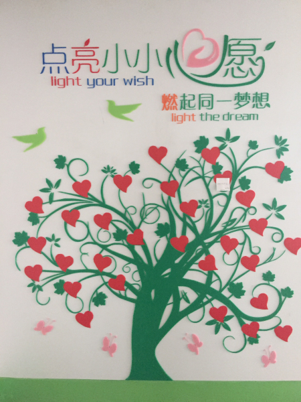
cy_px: 201
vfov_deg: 61.7
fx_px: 336
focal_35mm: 29
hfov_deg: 48.2
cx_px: 150
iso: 250
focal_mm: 4.15
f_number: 2.2
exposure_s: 1/25
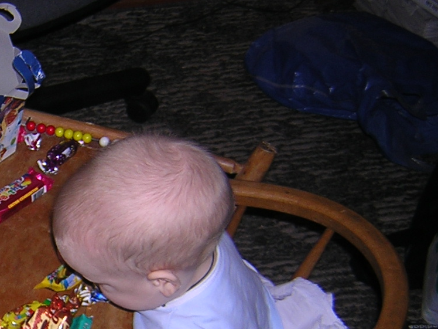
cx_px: 18
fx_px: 974
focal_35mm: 77
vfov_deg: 18.9
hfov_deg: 24.4
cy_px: 283
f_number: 2.6
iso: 100
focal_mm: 4.7
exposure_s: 1/60.1
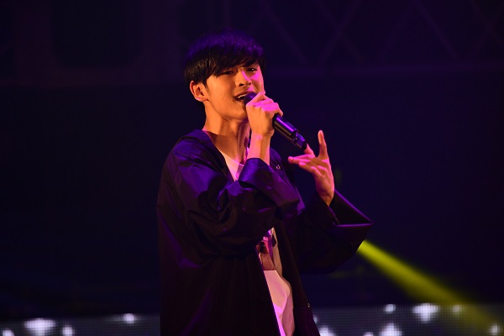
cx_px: 252
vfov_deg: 2.7
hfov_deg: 4.1
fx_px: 6999
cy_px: 168
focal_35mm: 500
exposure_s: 1/160
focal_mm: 500
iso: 2000
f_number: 5.6
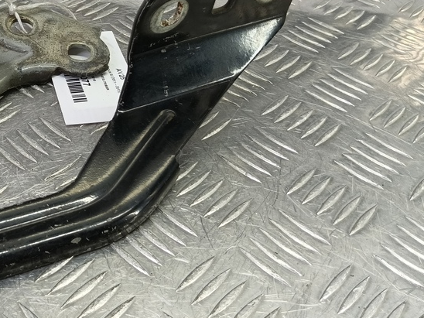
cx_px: 41
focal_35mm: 43
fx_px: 527
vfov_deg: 33.2
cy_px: 101
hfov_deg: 40.5
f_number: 1.6
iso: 136
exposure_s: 1/50
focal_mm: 4.11
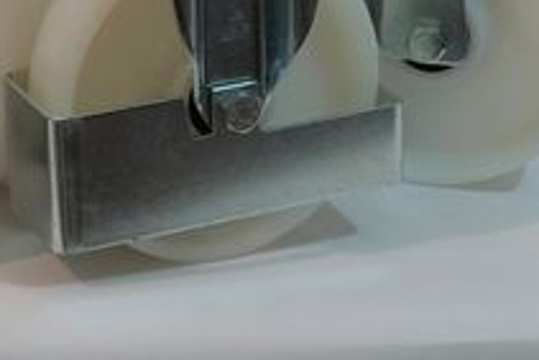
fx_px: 2217
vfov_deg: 9.2
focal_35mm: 148
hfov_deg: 13.7
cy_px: -55
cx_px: 15
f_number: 2.8
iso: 250
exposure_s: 1/125
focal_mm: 12.8
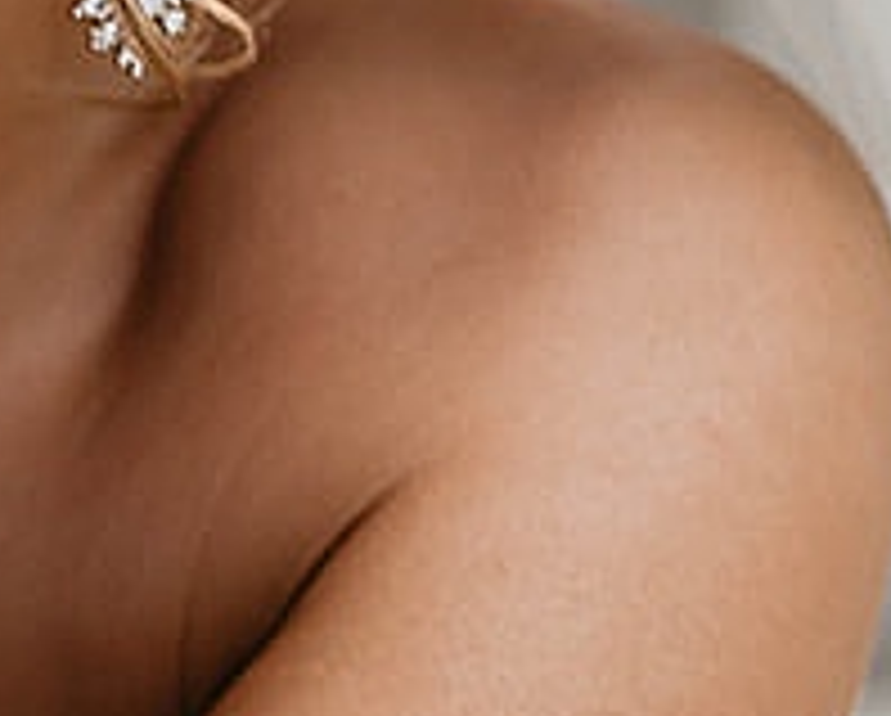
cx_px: -1008
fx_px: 6998
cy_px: 340
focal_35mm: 265
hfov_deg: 7.0
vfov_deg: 5.9
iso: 100
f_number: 2
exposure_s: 1/640
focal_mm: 35
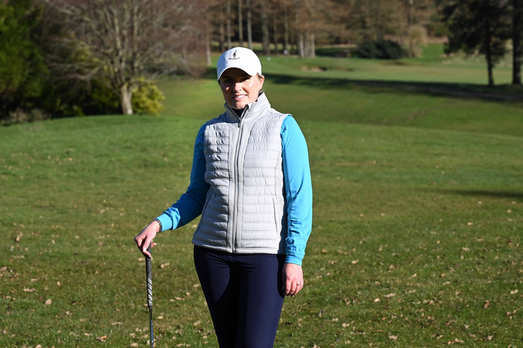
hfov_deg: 15.8
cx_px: 262
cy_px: 174
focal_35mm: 130
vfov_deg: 10.5
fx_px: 1888
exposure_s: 1/1250
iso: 640
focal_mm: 130
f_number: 9
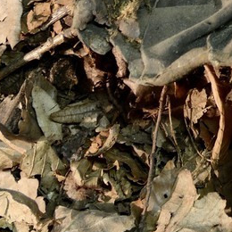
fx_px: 1509
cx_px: 469
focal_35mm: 199
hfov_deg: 8.3
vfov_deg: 8.2
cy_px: -283
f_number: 8
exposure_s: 1/2.5
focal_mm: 38
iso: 800
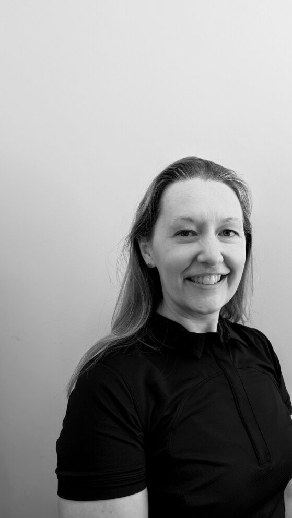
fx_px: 371
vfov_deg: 69.8
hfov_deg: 42.5
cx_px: 189
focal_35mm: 27
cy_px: 258
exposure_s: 1/57.4
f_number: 1.85
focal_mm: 6.81
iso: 60
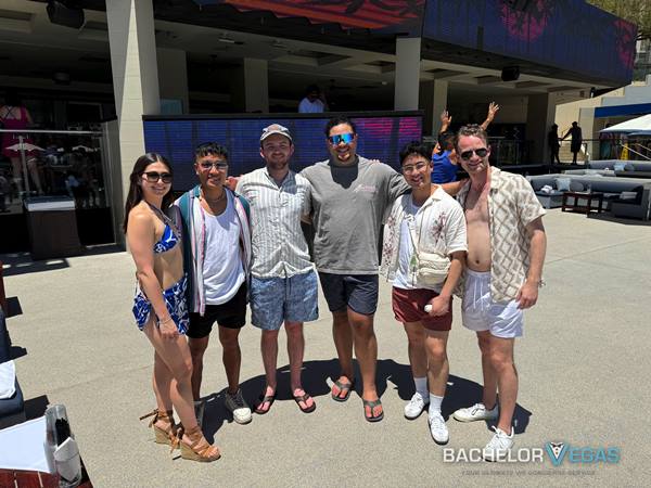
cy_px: 244
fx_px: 451
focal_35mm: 24
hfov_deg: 71.6
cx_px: 326
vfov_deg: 56.8
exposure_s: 1/5814
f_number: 1.78
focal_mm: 6.76
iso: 80
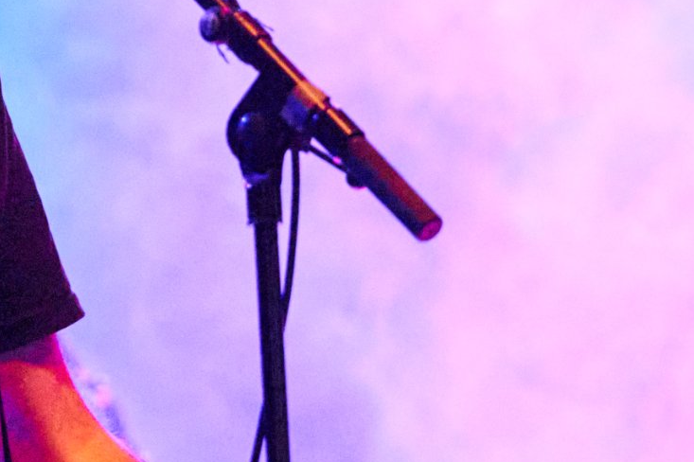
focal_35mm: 262
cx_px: -46
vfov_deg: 5.2
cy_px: 237
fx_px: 5048
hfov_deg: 7.8
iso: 6400
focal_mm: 75
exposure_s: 1/200
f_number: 2.8
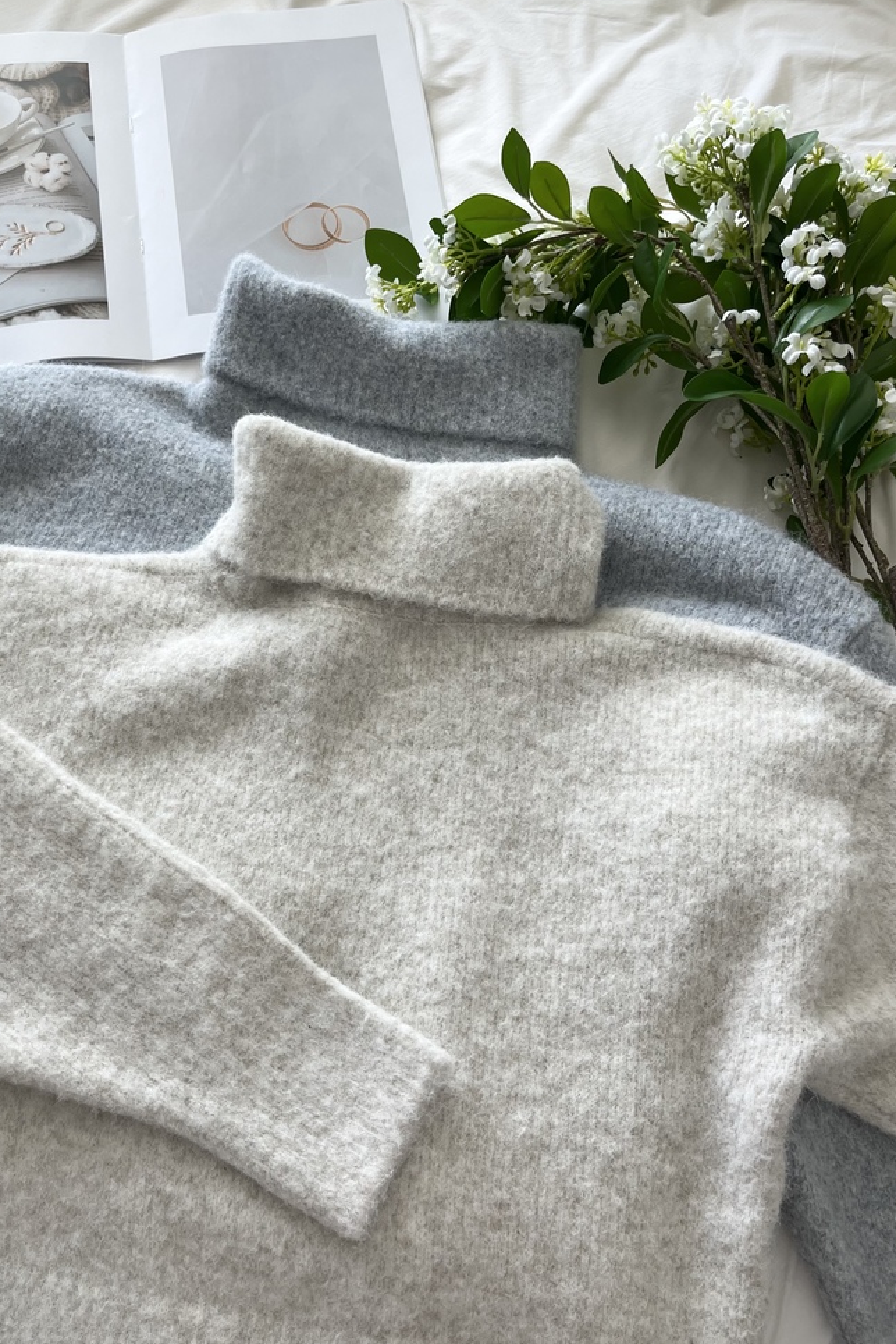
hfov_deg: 46.4
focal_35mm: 28
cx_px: 409
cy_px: 678
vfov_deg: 65.5
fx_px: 1045
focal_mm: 5.1
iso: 50
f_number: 1.6
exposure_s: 1/121
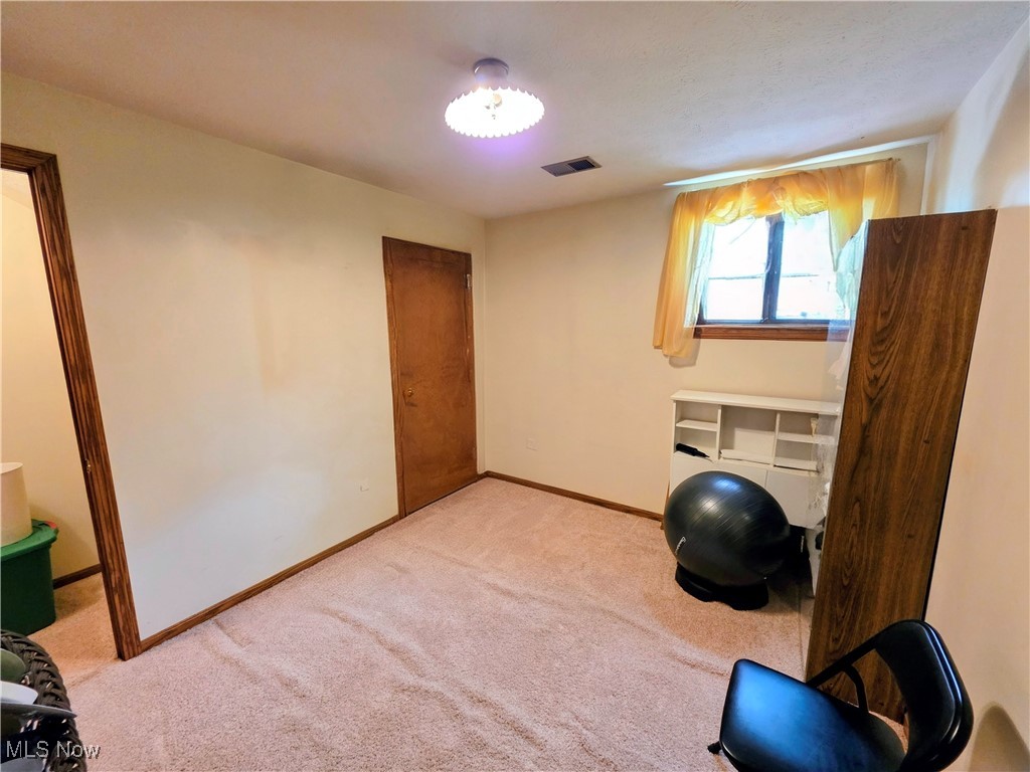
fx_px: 387
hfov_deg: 106.2
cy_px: 386
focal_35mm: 13
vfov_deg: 89.9
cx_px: 515
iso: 320
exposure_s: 1/60
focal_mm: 2.2
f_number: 1.9
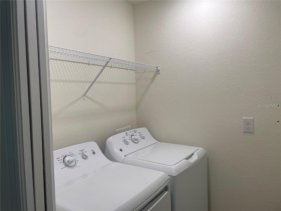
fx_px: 211
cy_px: 106
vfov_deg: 53.1
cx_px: 140
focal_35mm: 26
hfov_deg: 67.3
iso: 50
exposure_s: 1/120
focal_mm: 4.2
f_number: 1.6
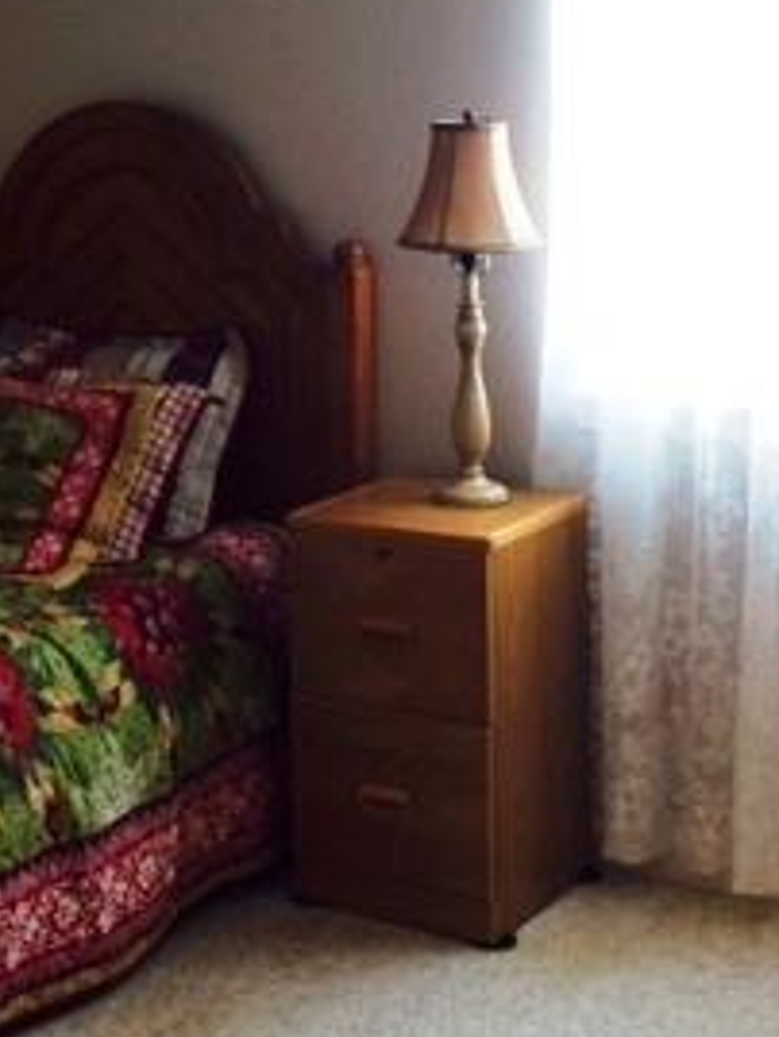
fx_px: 2069
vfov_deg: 27.9
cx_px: 85
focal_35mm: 69
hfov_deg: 20.9
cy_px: 316
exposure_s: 1/30
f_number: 2.2
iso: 100
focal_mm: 4.15
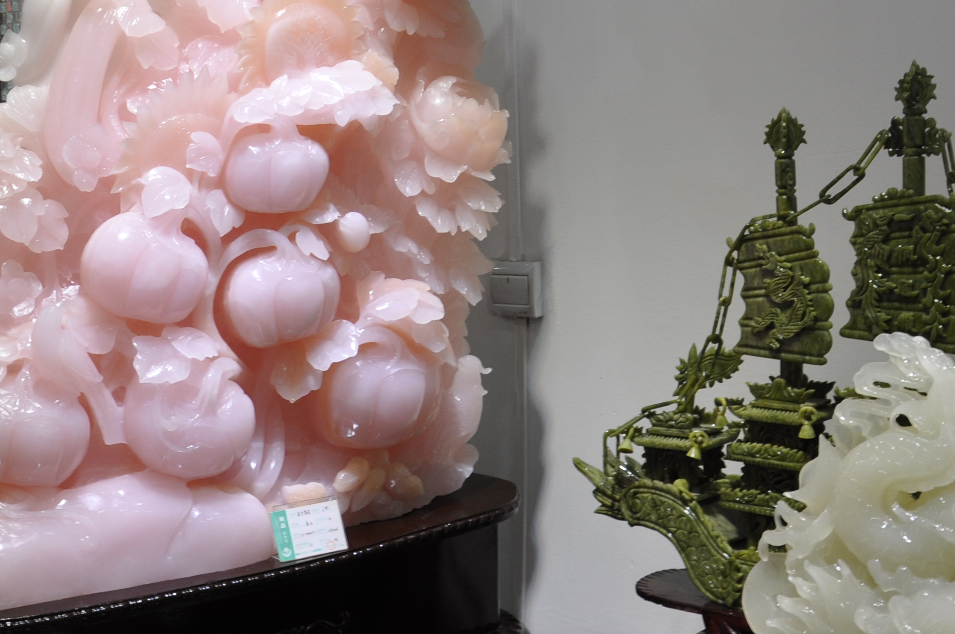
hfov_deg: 36.8
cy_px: 111
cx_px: 262
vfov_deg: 25.0
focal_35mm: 53
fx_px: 1404
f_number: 5.6
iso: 280
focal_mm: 18
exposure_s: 1/30
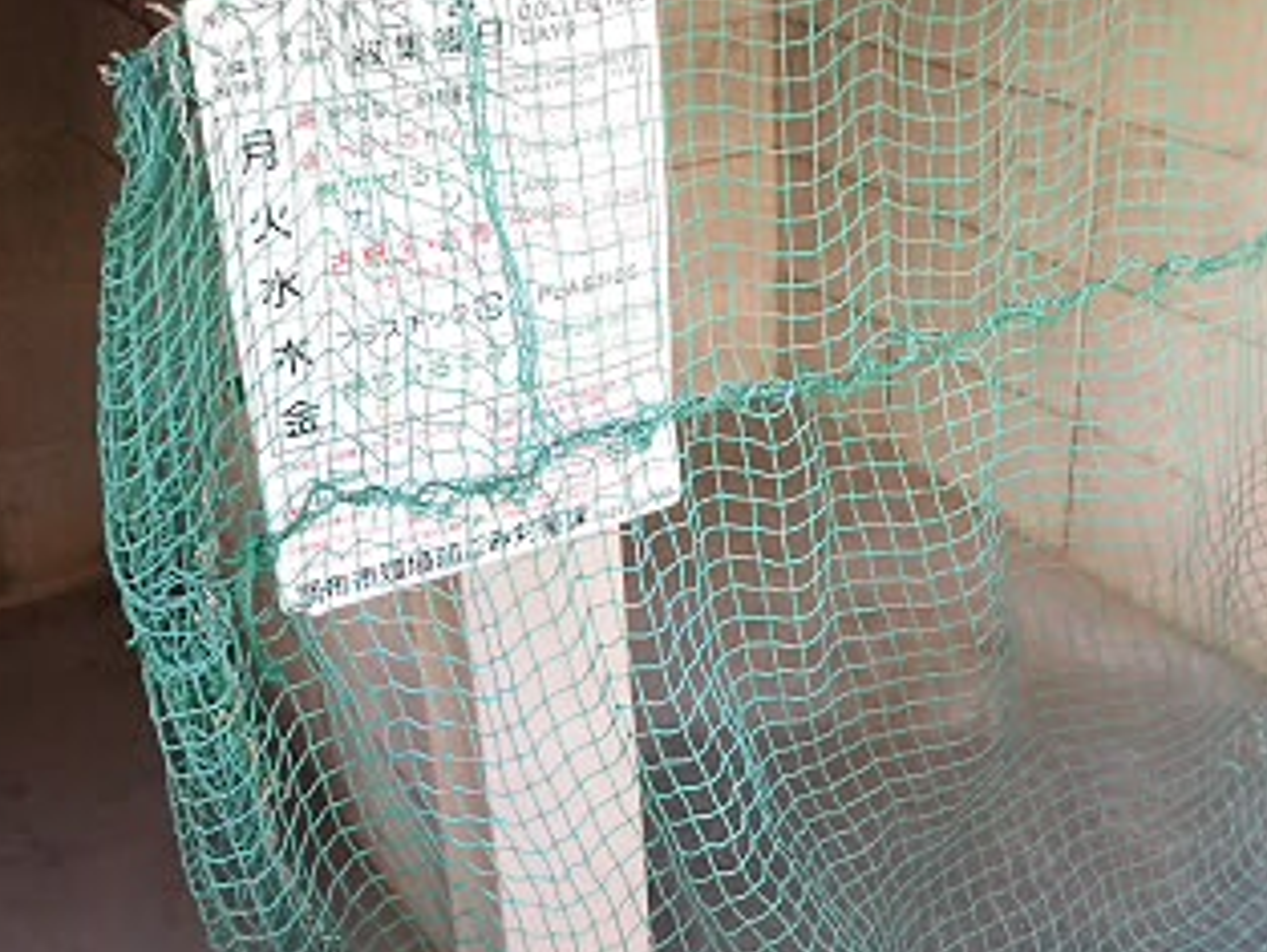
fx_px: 1684
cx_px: 761
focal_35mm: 46
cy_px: 514
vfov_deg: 31.5
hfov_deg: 41.0
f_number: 3.1
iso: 125
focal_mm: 4.3
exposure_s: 1/100
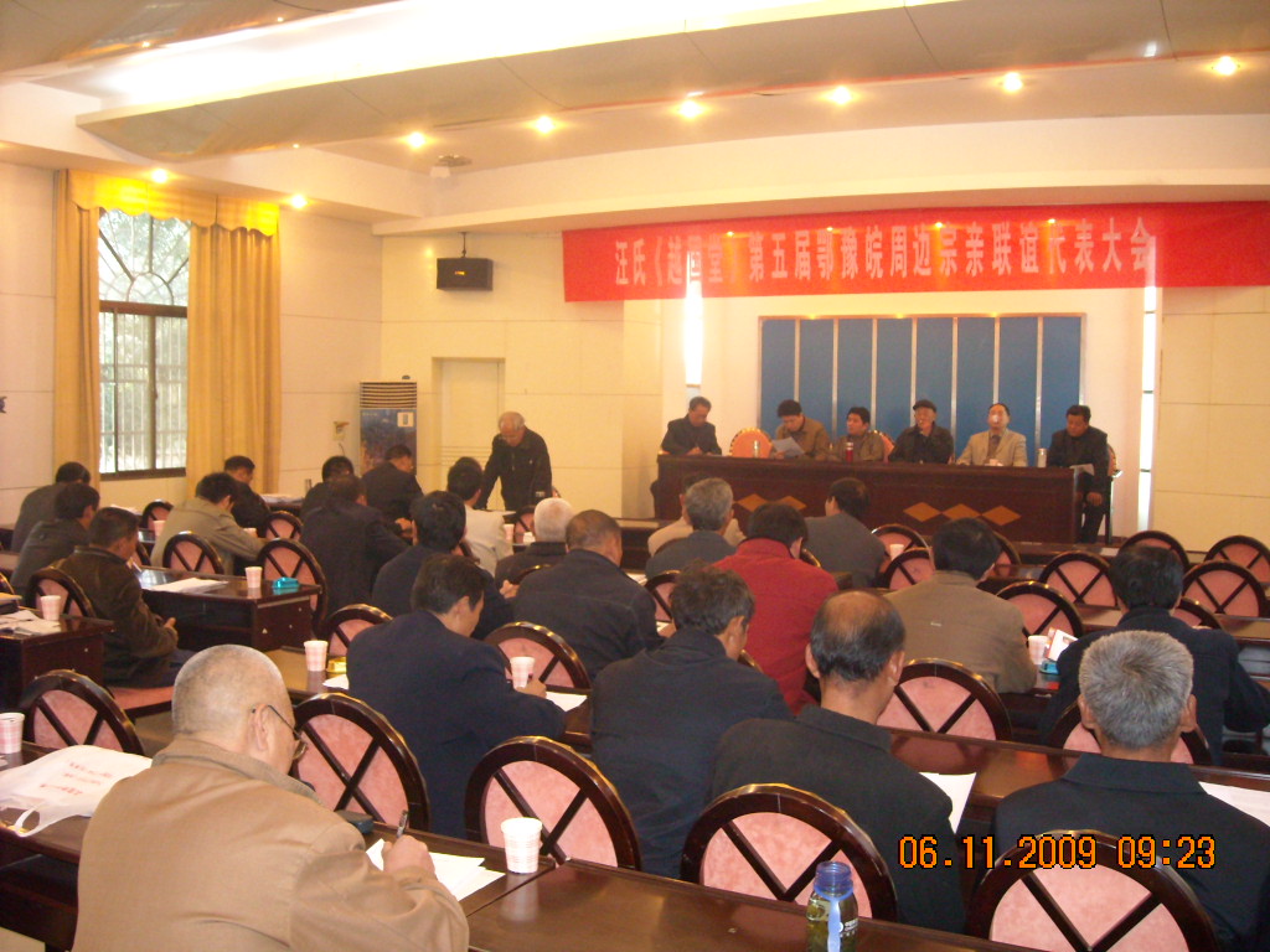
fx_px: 1284
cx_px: 635
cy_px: 476
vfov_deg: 40.7
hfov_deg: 52.6
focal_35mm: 35
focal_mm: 5.7
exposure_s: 1/22
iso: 400
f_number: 2.8
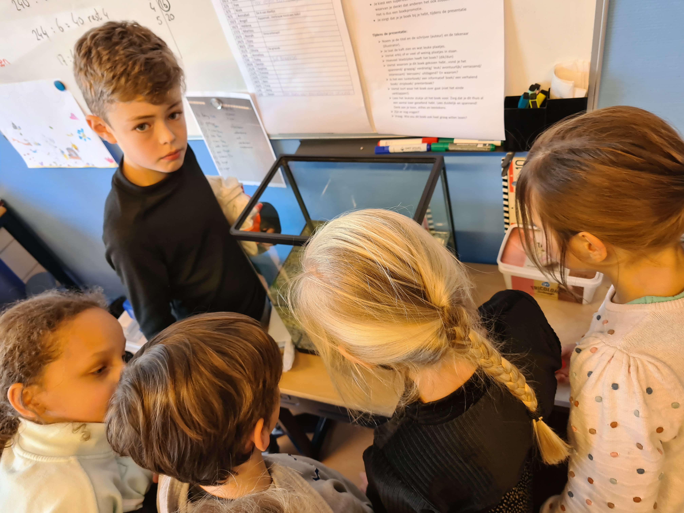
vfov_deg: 53.1
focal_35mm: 26
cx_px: 342
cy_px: 256
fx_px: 514
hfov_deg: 67.3
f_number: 1.8
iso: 160
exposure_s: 1/50
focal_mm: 5.4
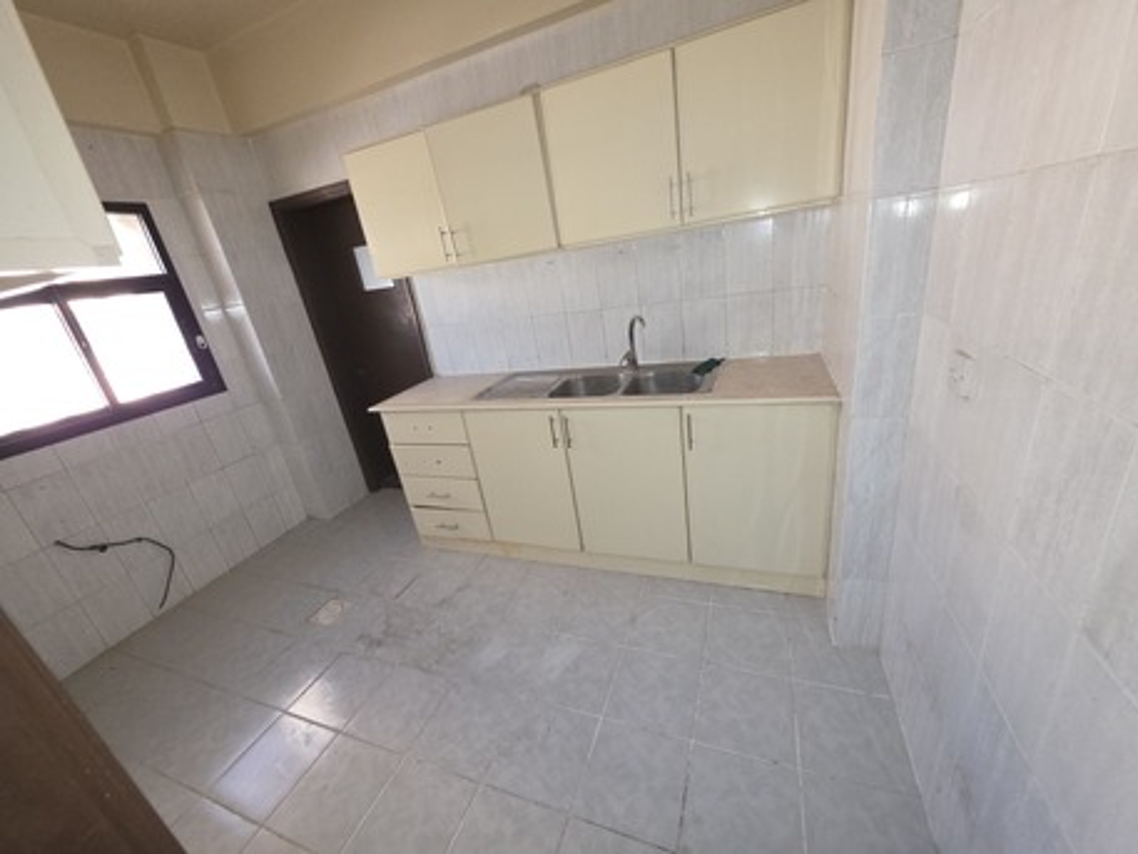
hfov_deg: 106.2
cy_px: 427
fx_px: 427
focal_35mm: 13
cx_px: 569
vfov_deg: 89.9
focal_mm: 2.2
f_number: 1.9
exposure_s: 1/33.3
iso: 250
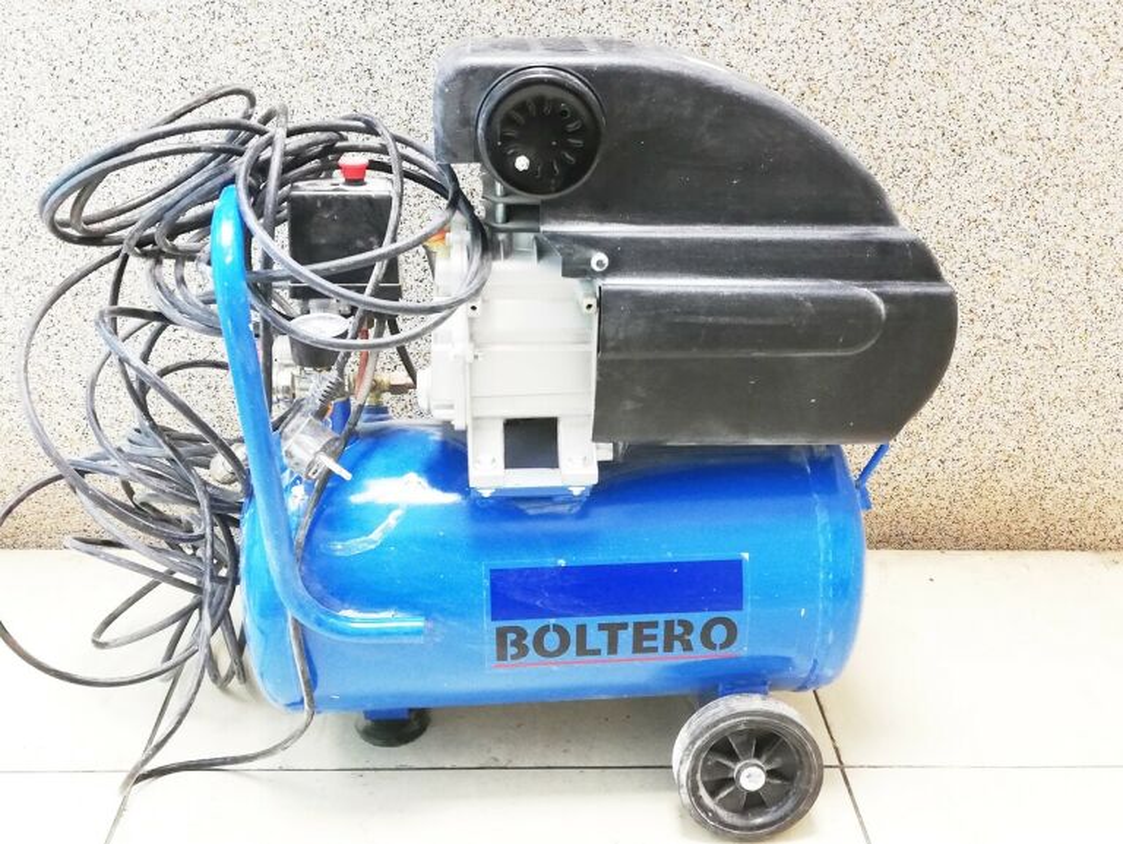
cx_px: 562
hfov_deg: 51.3
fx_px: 1169
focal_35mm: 36
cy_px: 422
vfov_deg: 39.7
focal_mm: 3.81
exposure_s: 1/33.3
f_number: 2.2
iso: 320
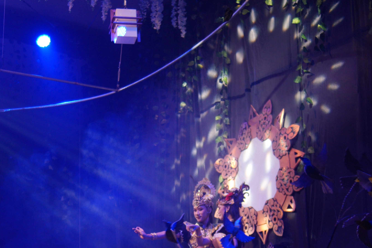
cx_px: 190
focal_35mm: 79
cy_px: 232
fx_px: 818
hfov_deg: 25.6
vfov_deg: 17.0
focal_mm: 23
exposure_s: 1/100
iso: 200
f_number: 1.4
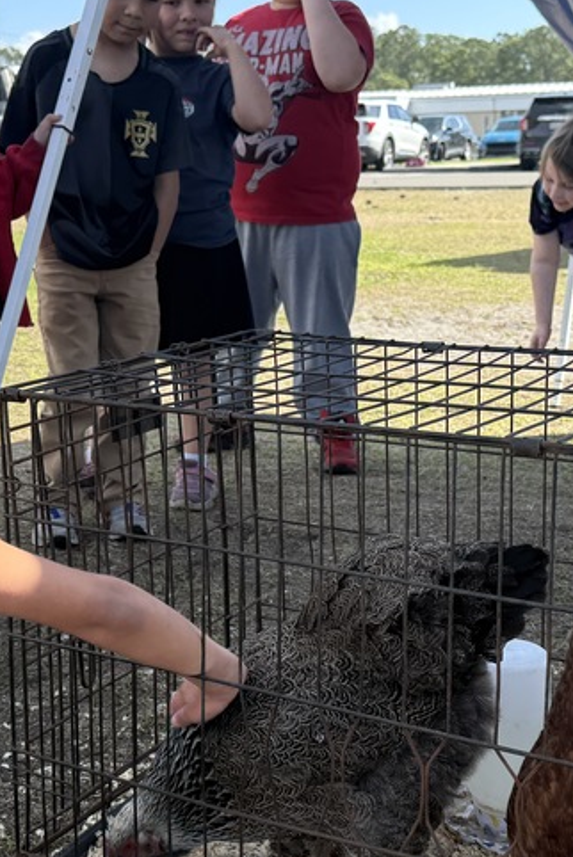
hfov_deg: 25.5
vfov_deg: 37.5
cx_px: 240
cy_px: 450
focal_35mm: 53
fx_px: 1263
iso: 100
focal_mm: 6.76
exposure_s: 1/2232
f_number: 1.78
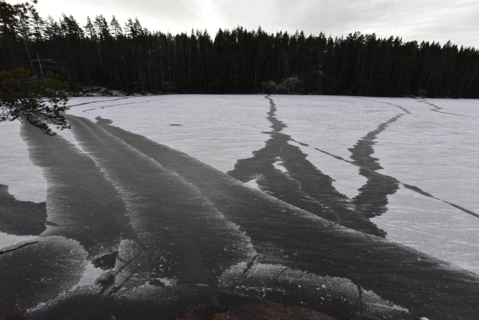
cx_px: 240
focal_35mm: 16
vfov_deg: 73.8
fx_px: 213
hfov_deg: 96.7
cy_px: 160
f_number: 9
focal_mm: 16
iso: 2000
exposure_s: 1/2500
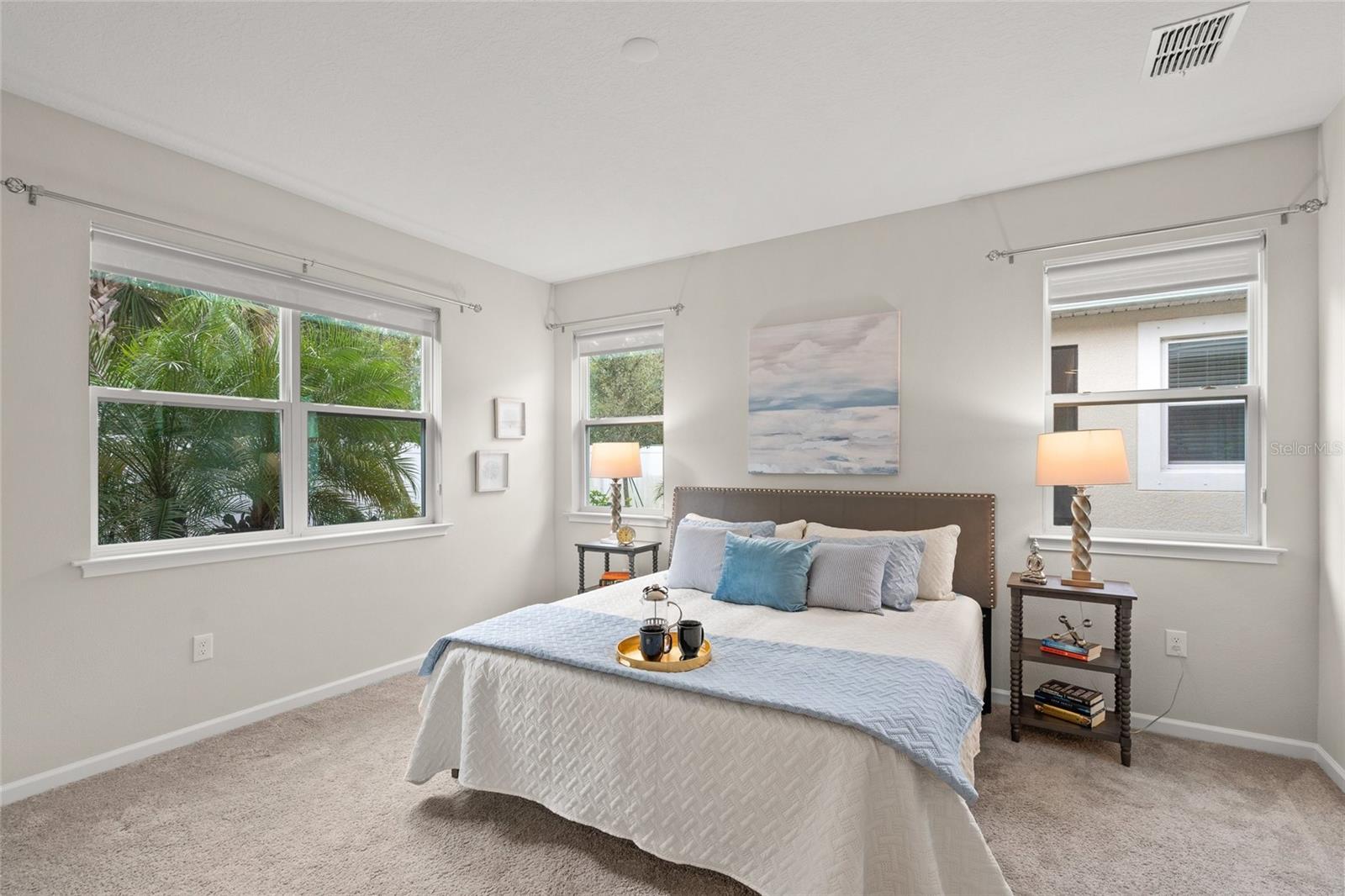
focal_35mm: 16
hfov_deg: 96.7
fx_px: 598
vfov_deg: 73.7
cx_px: 672
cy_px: 448
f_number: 6.3
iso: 200
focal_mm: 16
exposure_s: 1/4
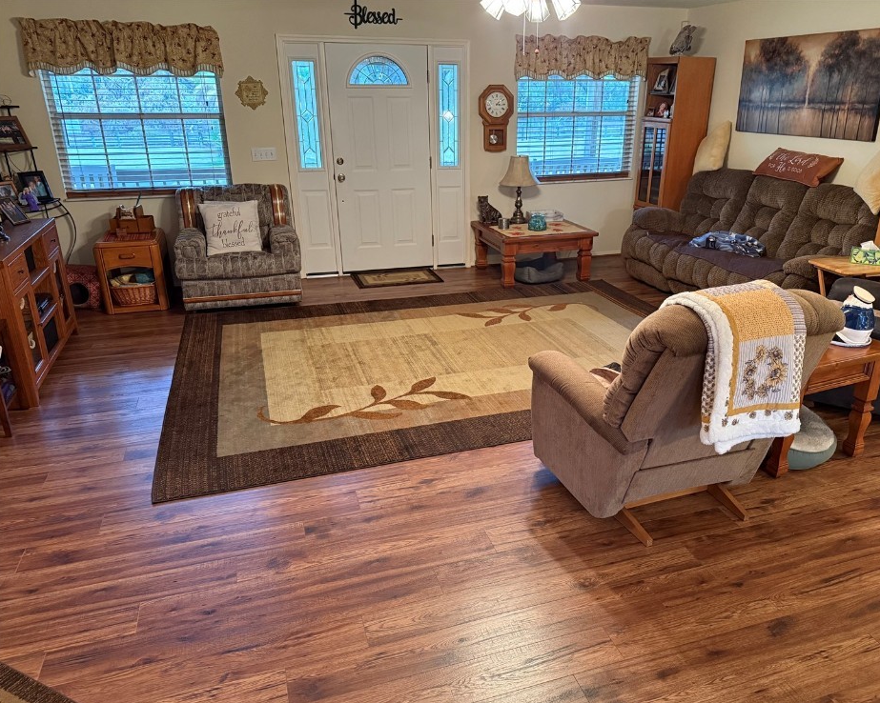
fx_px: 677
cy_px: 365
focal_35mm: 26
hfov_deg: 65.9
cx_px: 485
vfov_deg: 54.9
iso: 640
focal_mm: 6.76
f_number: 1.78
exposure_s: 1/40
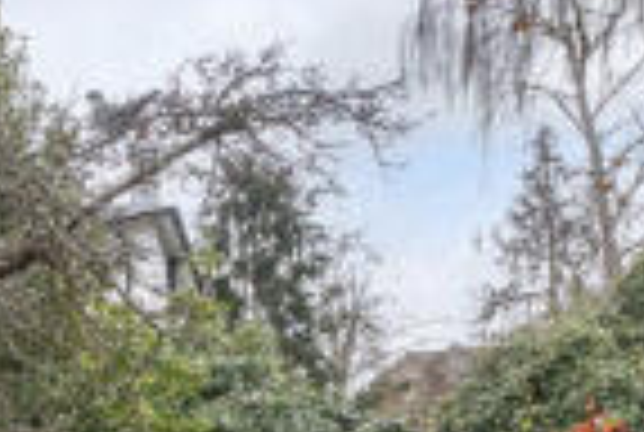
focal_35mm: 73
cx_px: -464
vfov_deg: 16.1
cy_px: 754
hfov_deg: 20.7
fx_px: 1309
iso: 800
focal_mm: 16
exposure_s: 1/800
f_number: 7.1
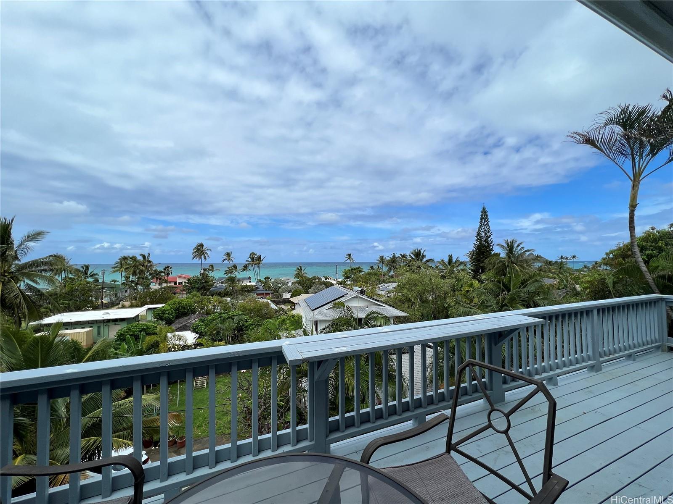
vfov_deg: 89.9
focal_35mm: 13
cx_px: 336
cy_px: 252
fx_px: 253
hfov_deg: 106.2
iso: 32
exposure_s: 1/2660
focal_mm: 1.57
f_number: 1.8
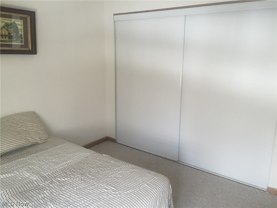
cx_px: 138
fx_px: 232
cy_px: 104
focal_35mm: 29
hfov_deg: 61.7
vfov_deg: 48.2
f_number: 2.2
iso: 100
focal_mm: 4.15
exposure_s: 1/30
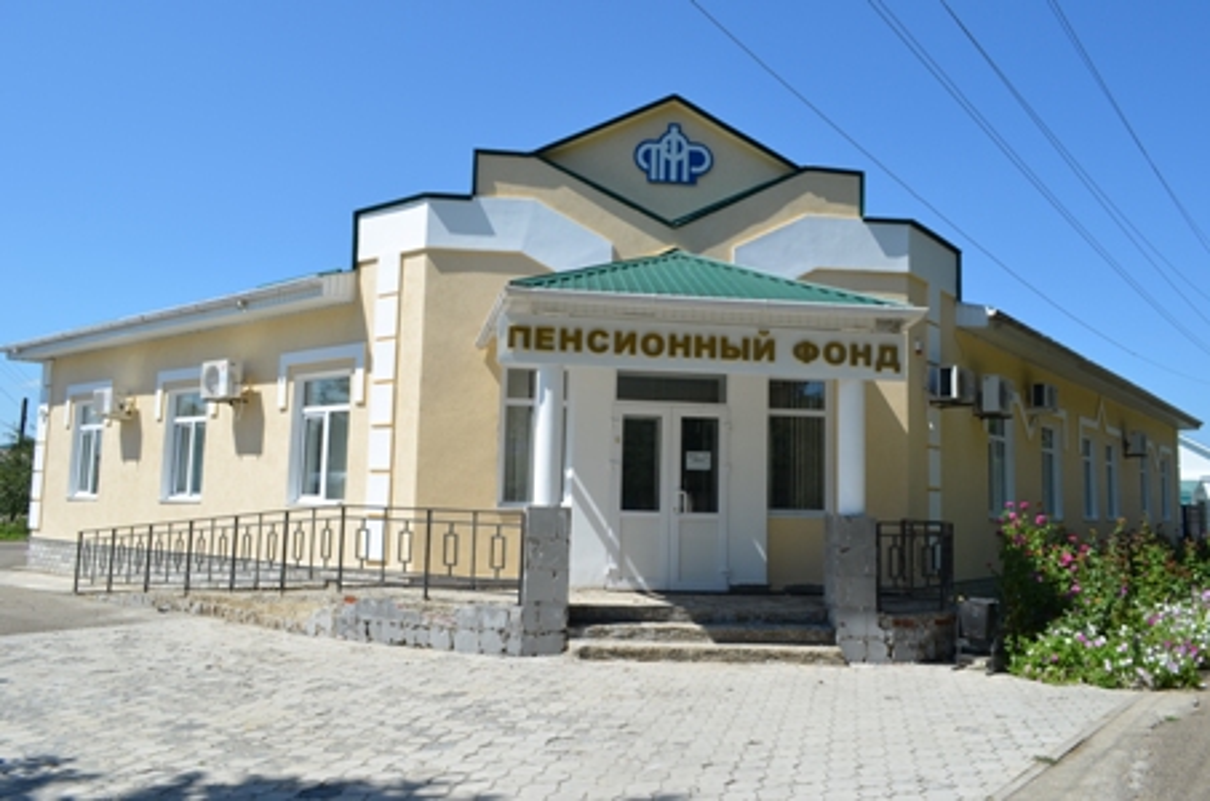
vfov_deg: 47.7
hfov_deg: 67.5
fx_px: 906
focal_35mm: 27
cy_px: 400
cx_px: 605
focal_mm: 18
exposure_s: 1/250
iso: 110
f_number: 8
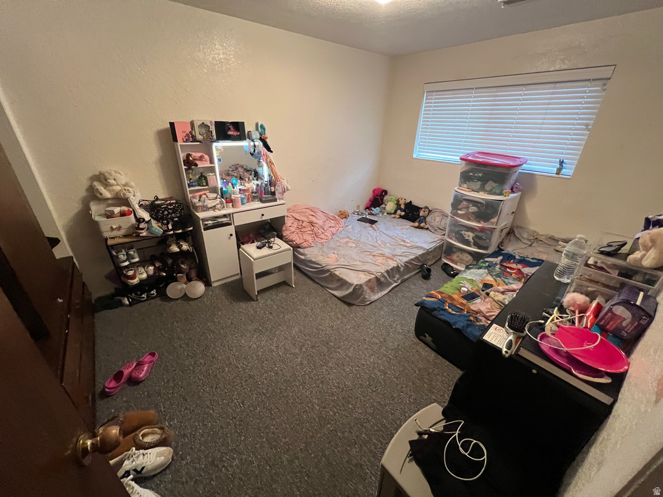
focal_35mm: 13
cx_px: 332
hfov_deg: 106.2
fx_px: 249
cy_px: 248
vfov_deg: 89.9
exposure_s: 1/60
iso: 640
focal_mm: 1.57
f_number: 1.8
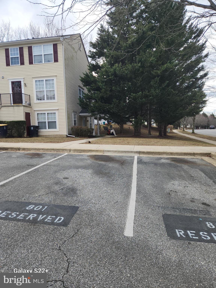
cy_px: 144
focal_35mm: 23
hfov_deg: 58.9
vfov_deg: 73.9
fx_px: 191
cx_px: 108
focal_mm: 5.4
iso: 20
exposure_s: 1/367
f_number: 1.8
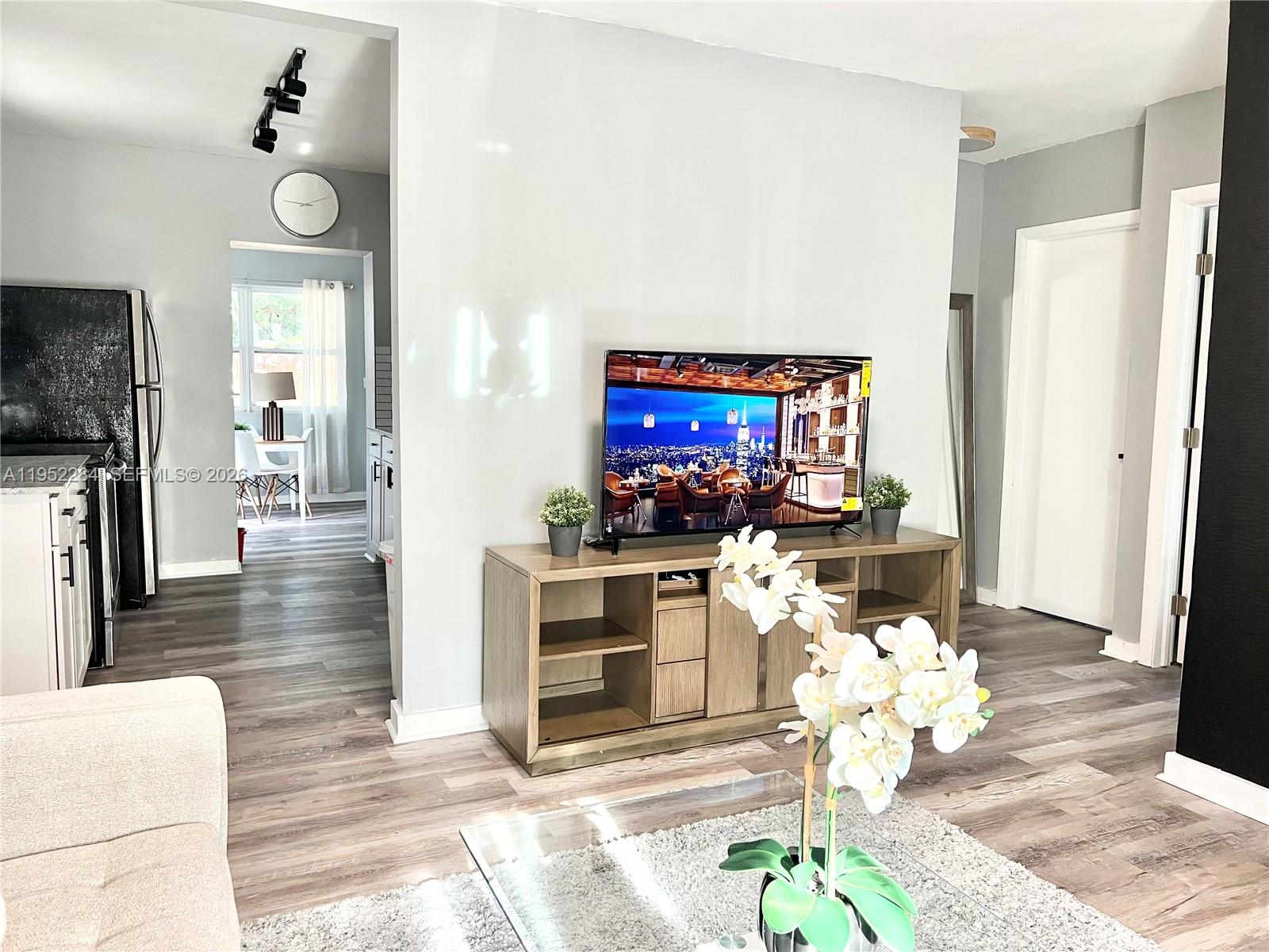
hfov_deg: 67.3
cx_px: 634
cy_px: 476
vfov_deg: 53.1
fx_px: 953
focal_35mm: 26
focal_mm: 5.7
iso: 125
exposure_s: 1/60
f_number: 1.5
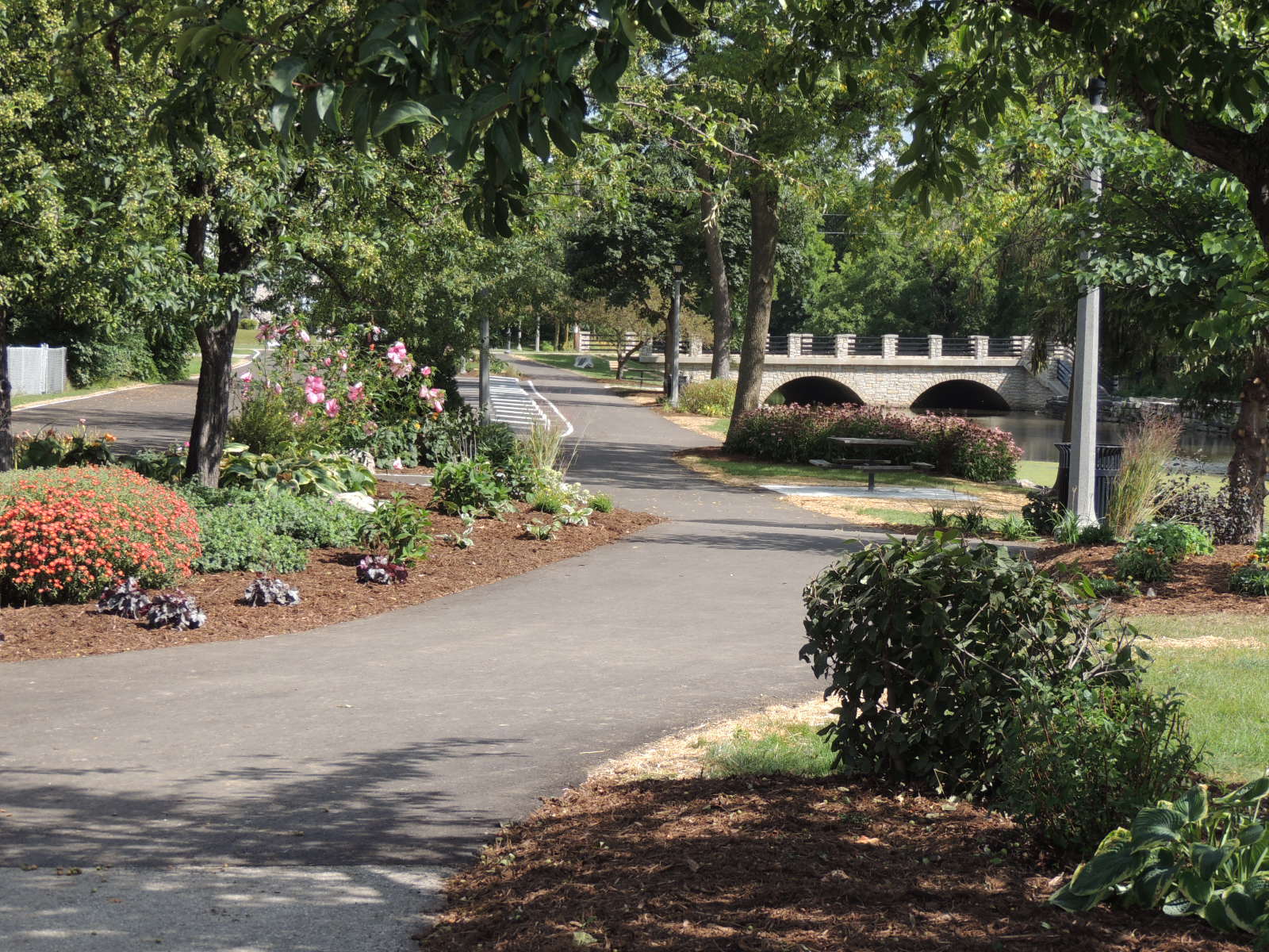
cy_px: 476
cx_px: 634
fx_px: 3116
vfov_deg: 17.4
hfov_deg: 23.0
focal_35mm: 85
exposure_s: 1/400
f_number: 4
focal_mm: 15.1
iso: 100
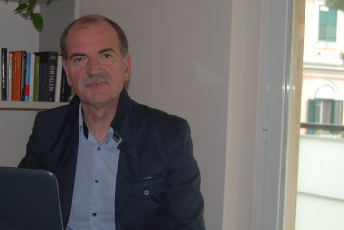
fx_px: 651
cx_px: 111
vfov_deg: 20.1
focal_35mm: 68
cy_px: 107
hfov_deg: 29.4
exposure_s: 1/60
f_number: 4.5
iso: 200
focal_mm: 32
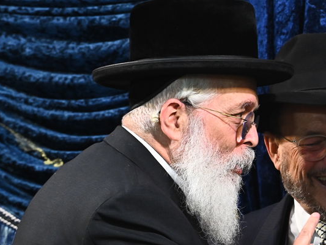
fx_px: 3919
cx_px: 357
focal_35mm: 416
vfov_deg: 3.6
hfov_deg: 4.8
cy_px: 187
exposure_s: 1/200
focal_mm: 165
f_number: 7.1
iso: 3200
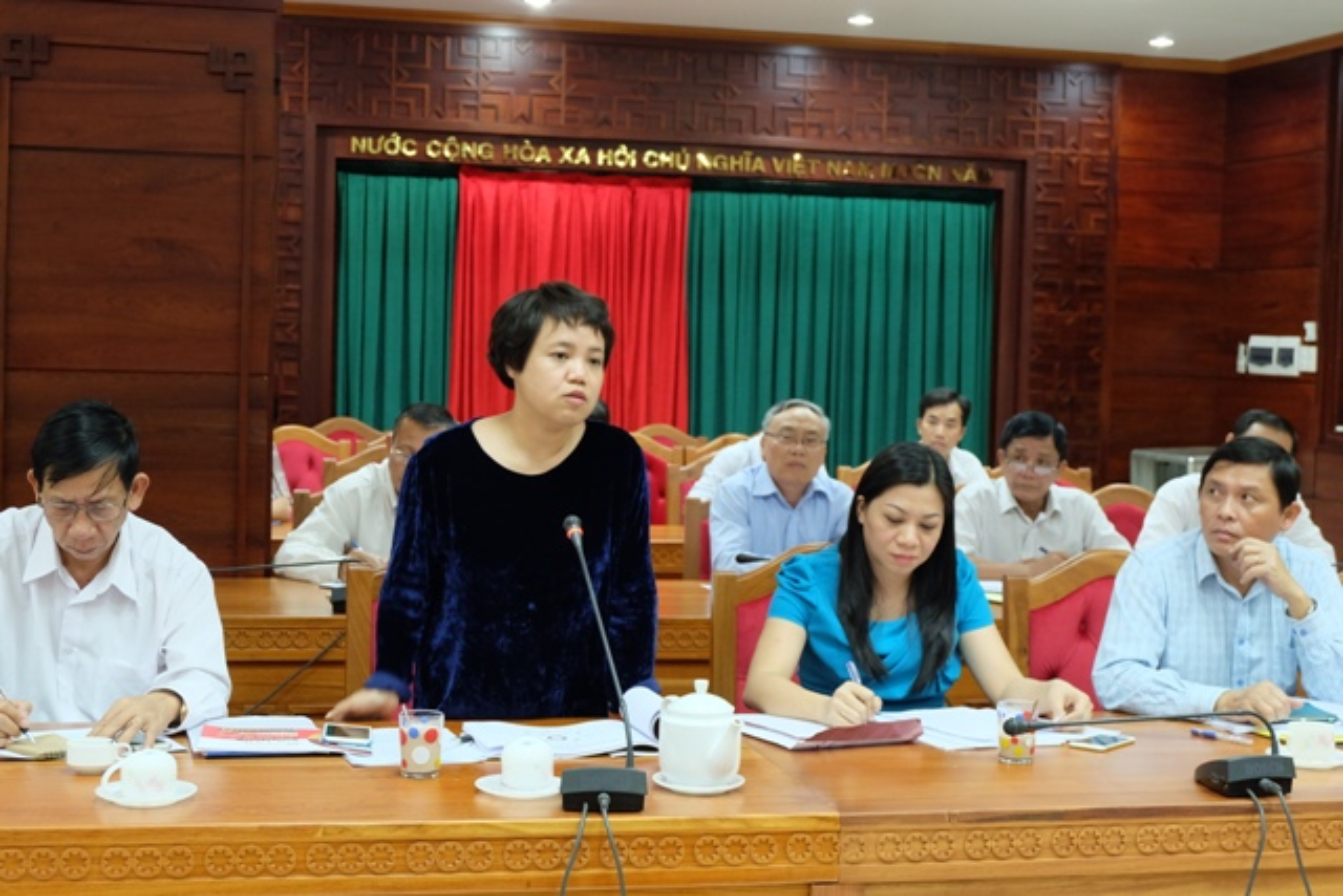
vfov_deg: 24.2
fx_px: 2089
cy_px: 448
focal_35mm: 56
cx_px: 672
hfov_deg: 35.6
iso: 1600
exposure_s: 1/20
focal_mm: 37.1
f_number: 5.6
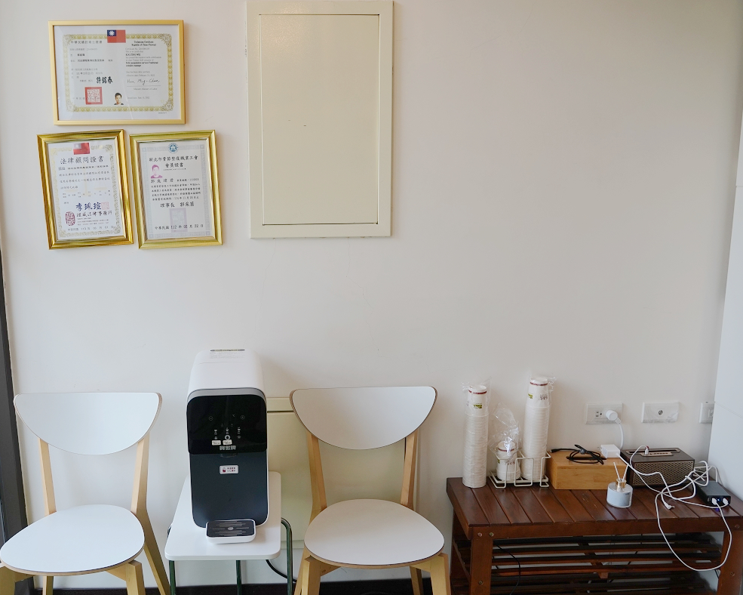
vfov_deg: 45.8
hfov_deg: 55.4
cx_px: 310
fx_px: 704
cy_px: 299
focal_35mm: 32
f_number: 4
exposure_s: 1/160
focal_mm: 28
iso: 400
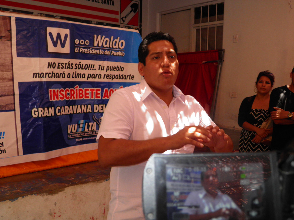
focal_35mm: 35
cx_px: 147
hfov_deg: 52.6
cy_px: 110
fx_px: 297
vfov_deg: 40.7
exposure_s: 1/50
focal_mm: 6.3
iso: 100
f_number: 3.1
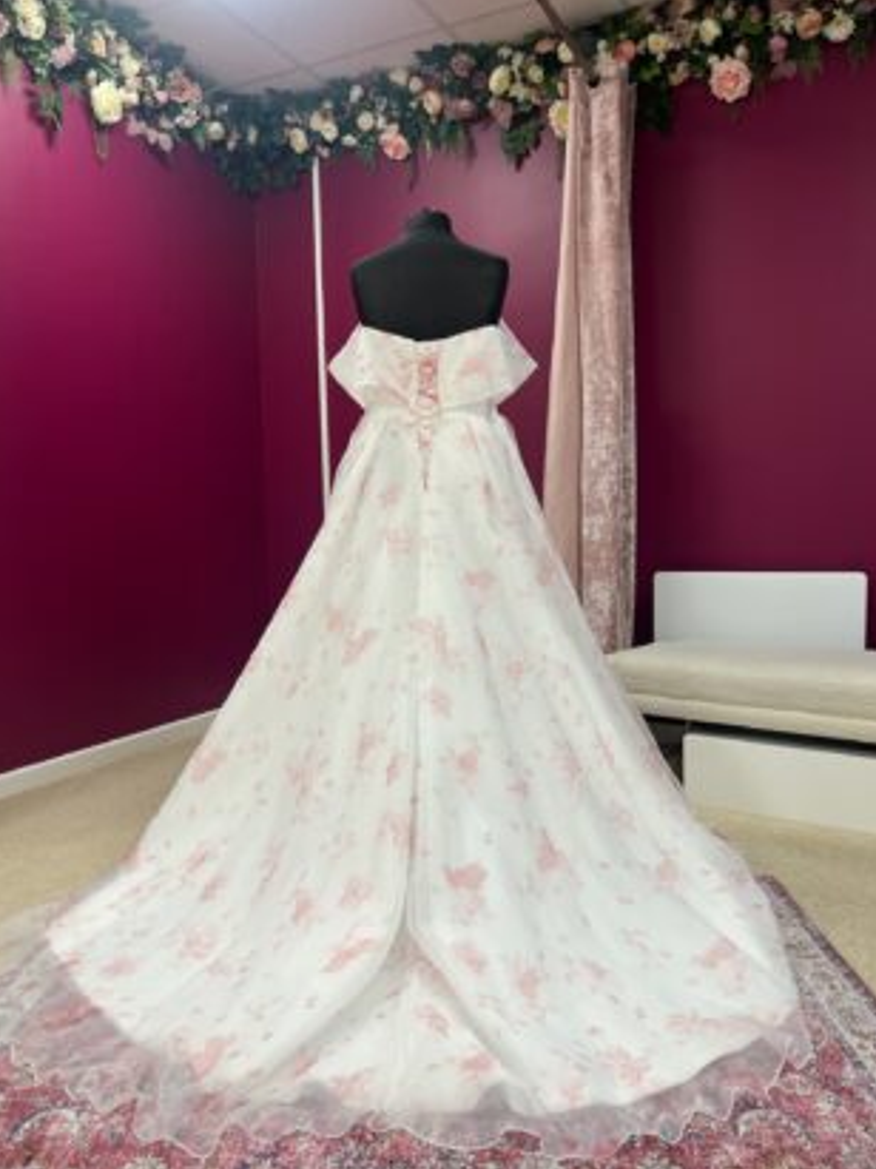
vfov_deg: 65.3
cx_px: 432
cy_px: 602
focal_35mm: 27
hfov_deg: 51.3
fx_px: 911
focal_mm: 5.1
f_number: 1.6
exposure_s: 1/100
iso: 80
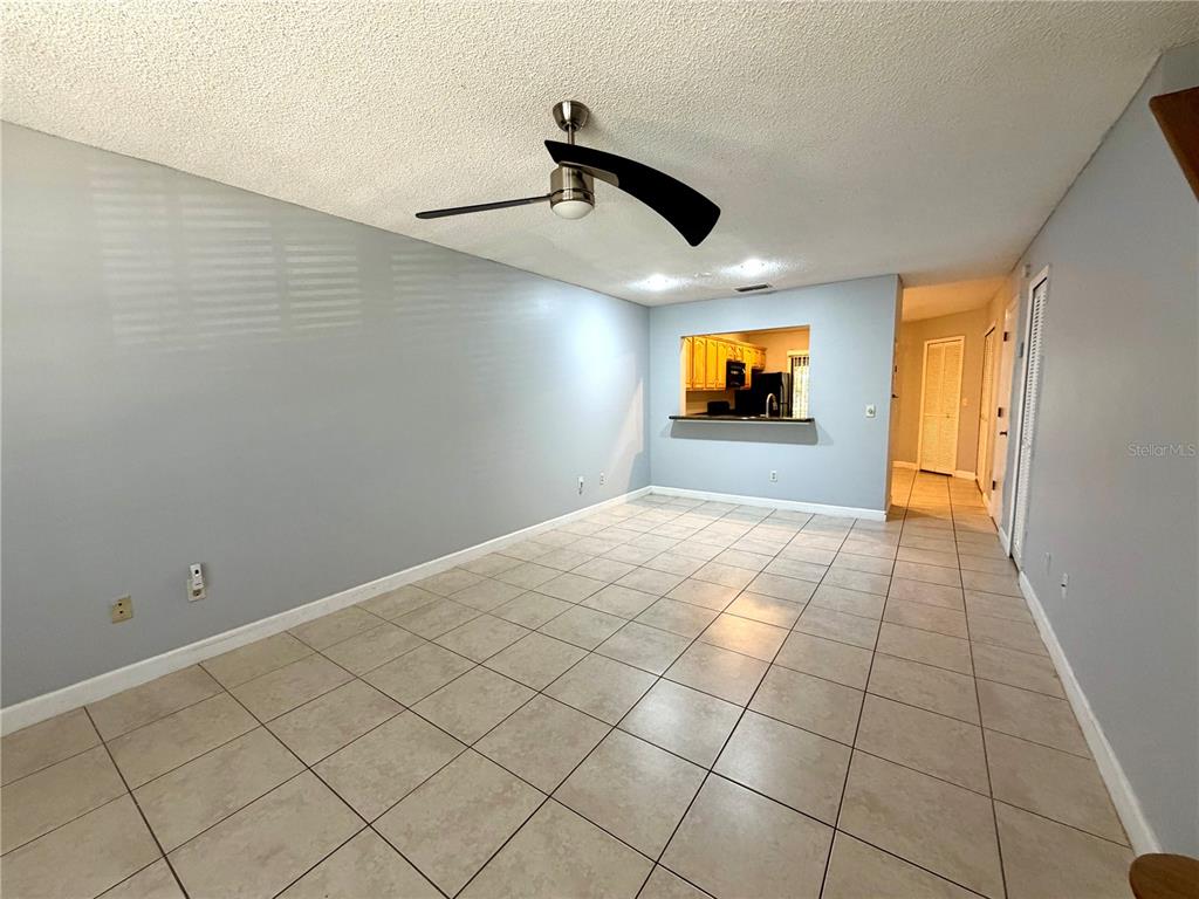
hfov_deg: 102.1
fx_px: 485
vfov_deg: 85.7
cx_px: 600
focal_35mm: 14
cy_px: 450
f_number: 2.2
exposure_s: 1/60
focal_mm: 2.22
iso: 320
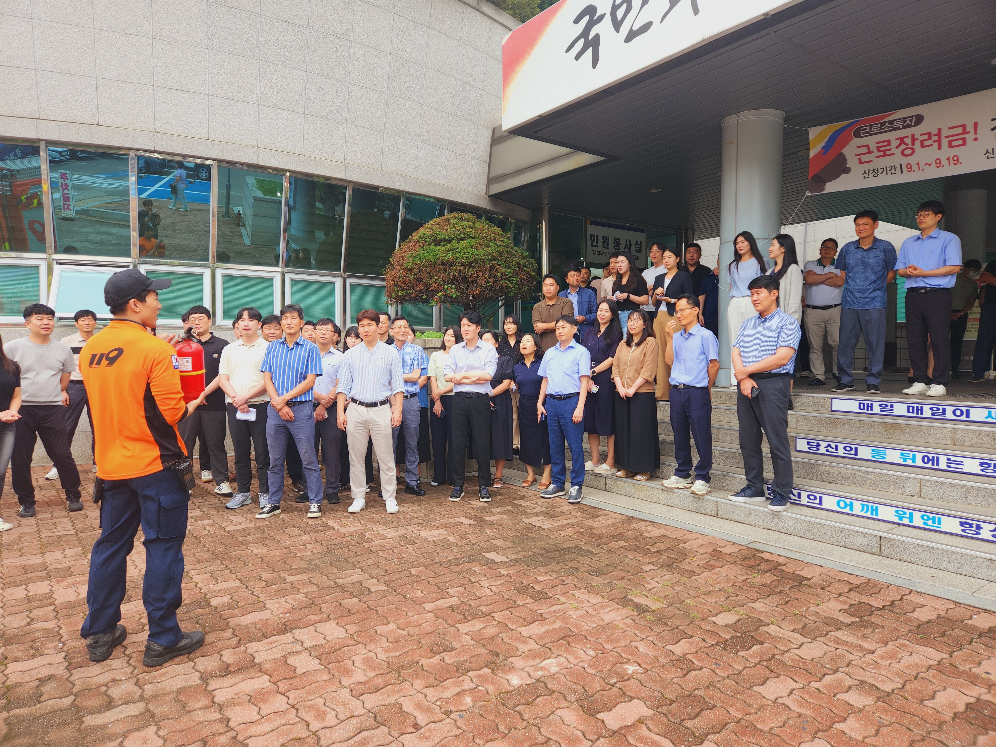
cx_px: 498
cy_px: 374
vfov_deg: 58.9
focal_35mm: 23
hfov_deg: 73.9
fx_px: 662
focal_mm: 5.4
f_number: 1.8
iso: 20
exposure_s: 1/180
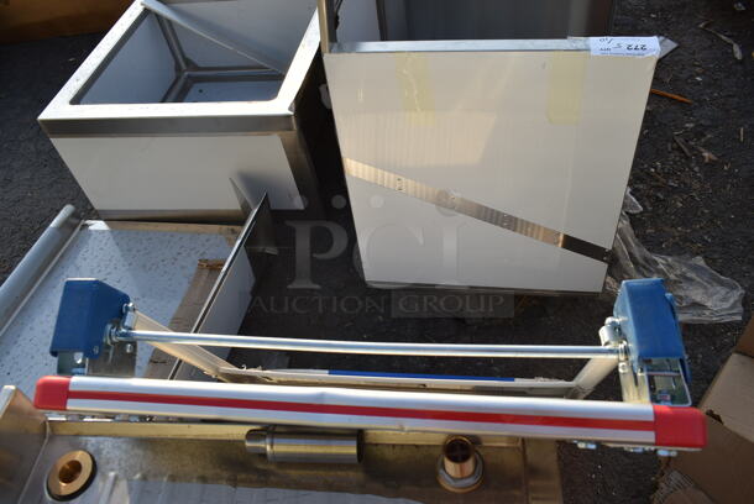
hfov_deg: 61.9
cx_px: 377
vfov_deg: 43.7
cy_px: 252
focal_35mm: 30
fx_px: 629
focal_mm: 20
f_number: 7.1
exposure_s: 1/200
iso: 100
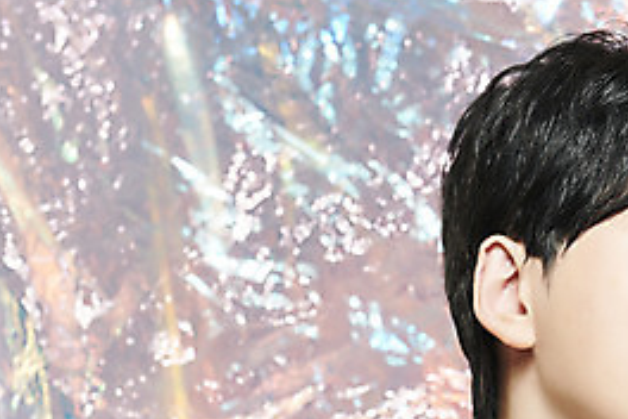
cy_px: 443
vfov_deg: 5.4
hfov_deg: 8.1
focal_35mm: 254
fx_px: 4431
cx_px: 643
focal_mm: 112
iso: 64
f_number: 5.6
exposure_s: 1/125
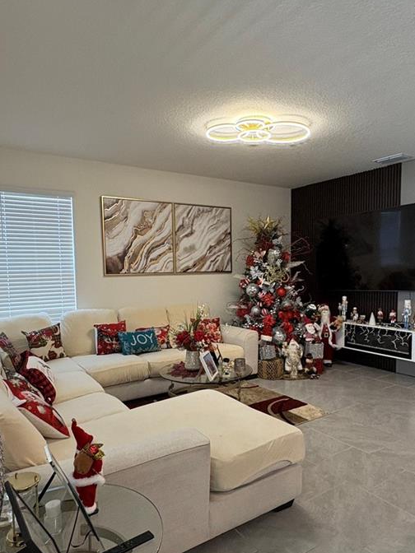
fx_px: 400
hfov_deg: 54.8
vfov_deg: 69.2
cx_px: 225
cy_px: 302
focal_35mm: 25
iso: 320
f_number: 2.2
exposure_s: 1/120
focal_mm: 2.22
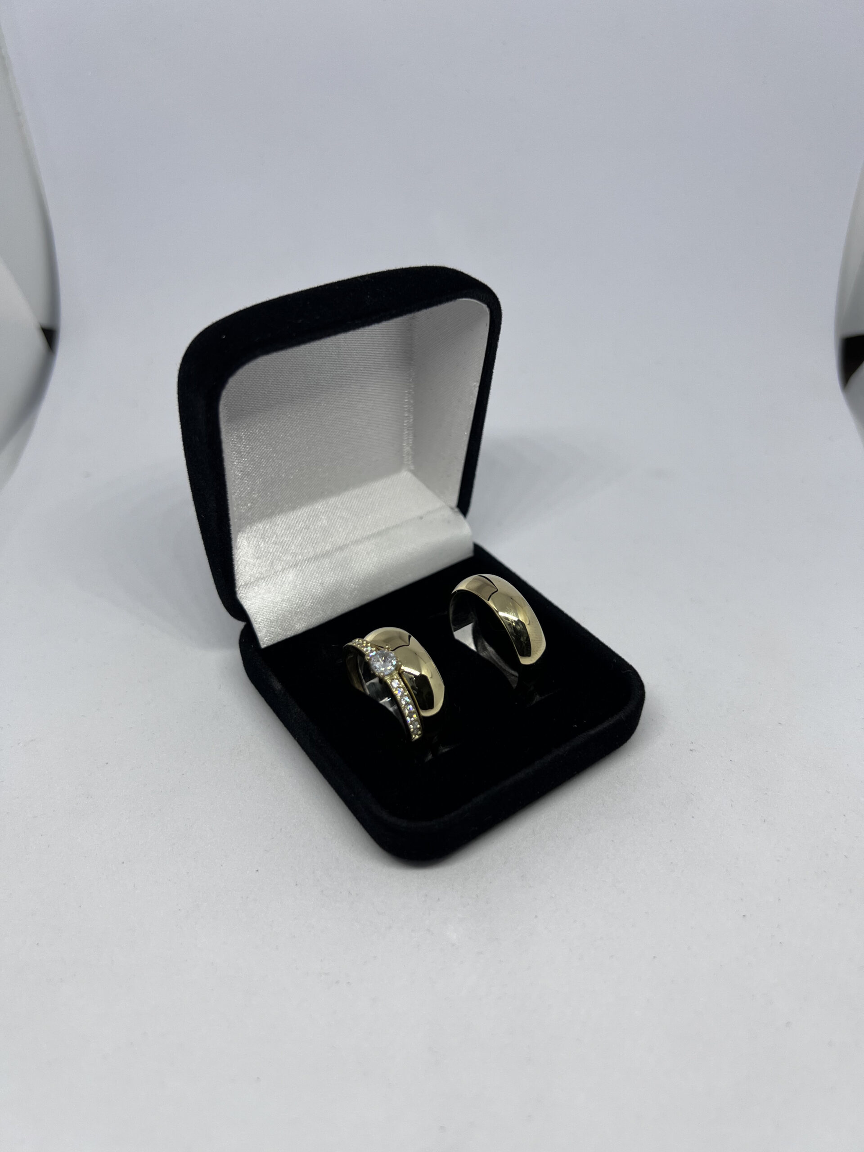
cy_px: 576
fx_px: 865
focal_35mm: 26
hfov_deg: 53.1
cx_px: 432
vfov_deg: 67.3
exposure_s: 1/308
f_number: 1.5
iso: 50
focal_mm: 5.7
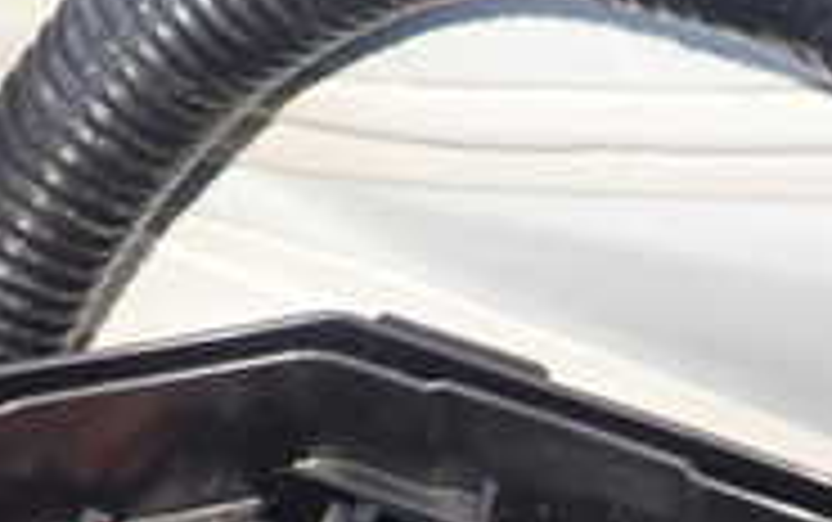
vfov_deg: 14.2
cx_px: 481
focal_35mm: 86
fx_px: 1952
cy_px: 796
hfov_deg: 24.0
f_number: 2
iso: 640
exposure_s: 1/30
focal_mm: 4.5
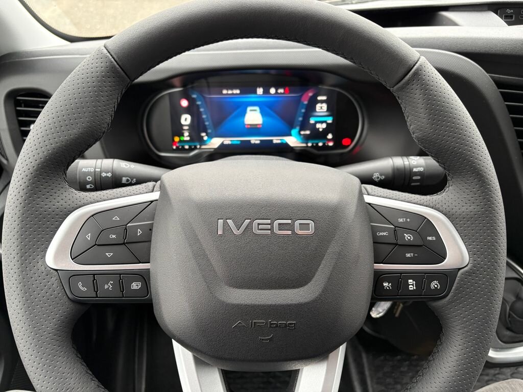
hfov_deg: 67.3
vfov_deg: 53.1
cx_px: 262
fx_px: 393
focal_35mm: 26
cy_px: 196
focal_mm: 5.96
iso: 200
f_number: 1.6
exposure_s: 1/60
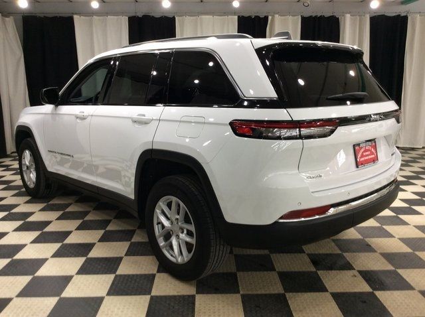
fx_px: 392
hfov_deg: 56.9
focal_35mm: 32
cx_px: 212
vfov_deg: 44.1
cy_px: 158
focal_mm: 3.3
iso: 50
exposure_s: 1/24
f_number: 2.4
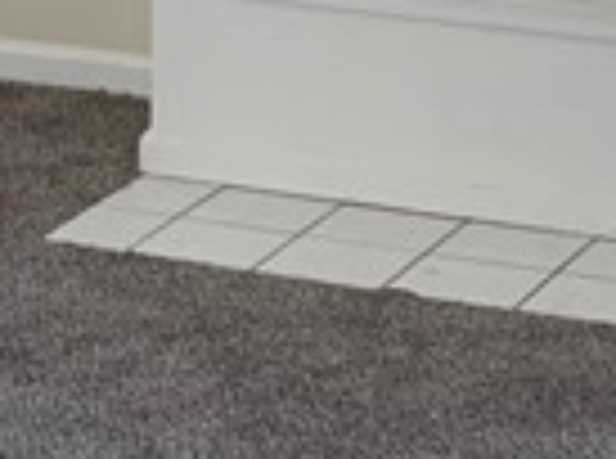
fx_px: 3461
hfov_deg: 10.1
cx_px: -63
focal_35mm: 195
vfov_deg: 7.4
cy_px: -252
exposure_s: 1/119
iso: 100
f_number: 1.8
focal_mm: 4.25
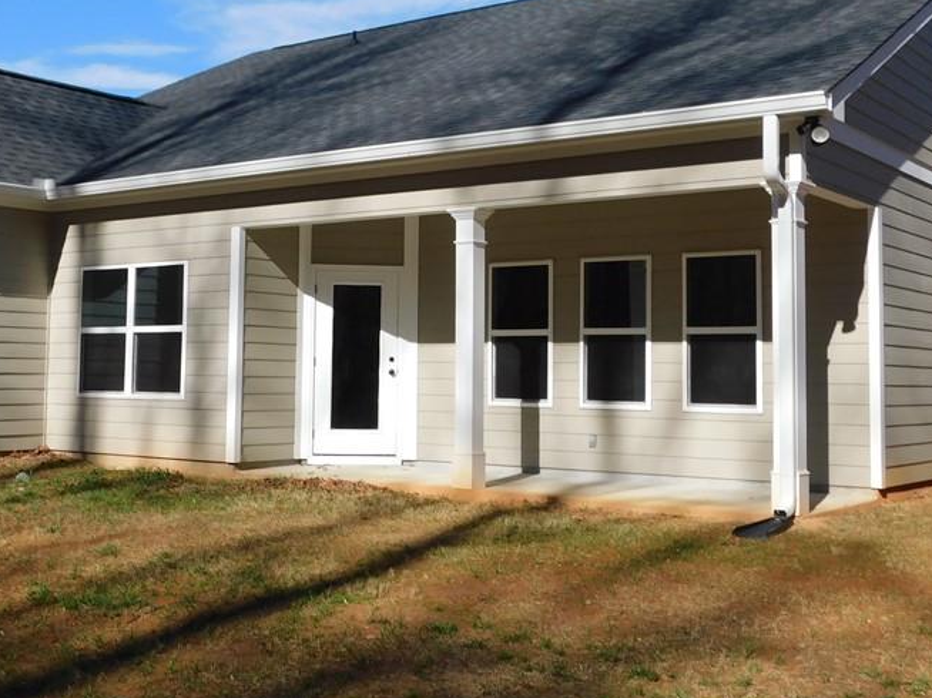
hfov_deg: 40.4
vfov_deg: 30.7
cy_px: 262
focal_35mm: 47
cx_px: 426
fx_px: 1265
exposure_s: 1/400
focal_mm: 5.3
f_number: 6.4
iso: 125
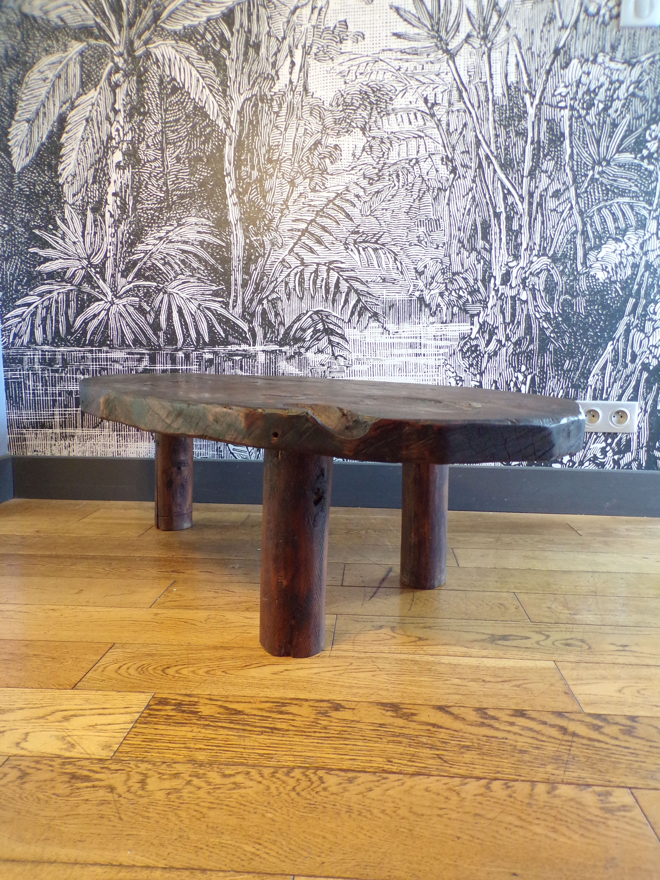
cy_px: 440
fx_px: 610
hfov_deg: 56.8
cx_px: 330
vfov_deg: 71.6
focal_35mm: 24
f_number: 3
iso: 317
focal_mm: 4.3
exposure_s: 1/17
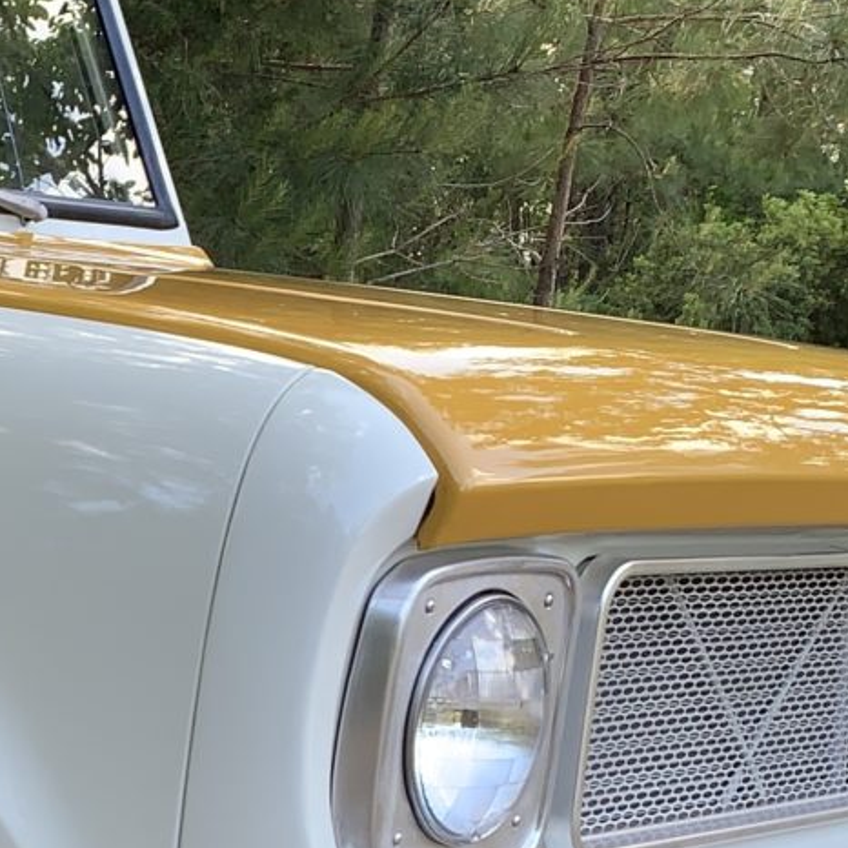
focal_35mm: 101
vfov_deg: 17.0
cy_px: 741
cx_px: -335
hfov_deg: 16.1
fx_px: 2799
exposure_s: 1/122
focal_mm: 4.25
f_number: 1.8
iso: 40
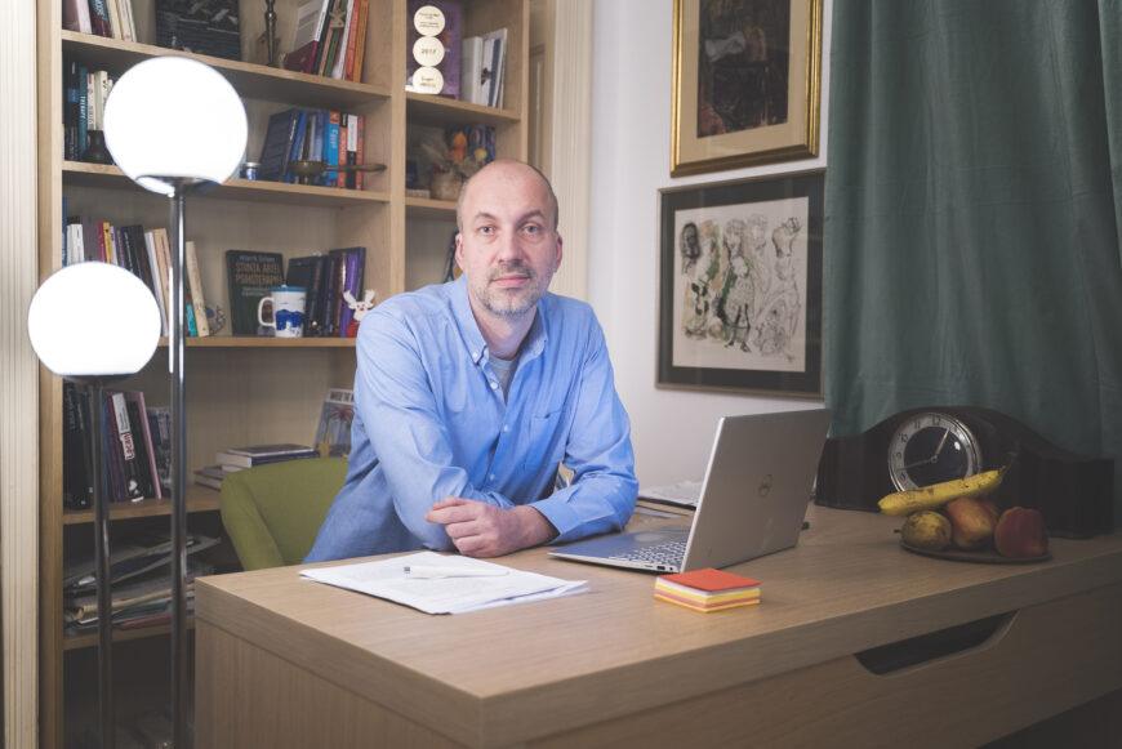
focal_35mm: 35
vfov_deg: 37.9
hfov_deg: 54.4
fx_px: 1091
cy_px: 374
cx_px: 561
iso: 400
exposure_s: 1/60
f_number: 2.8
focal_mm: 35
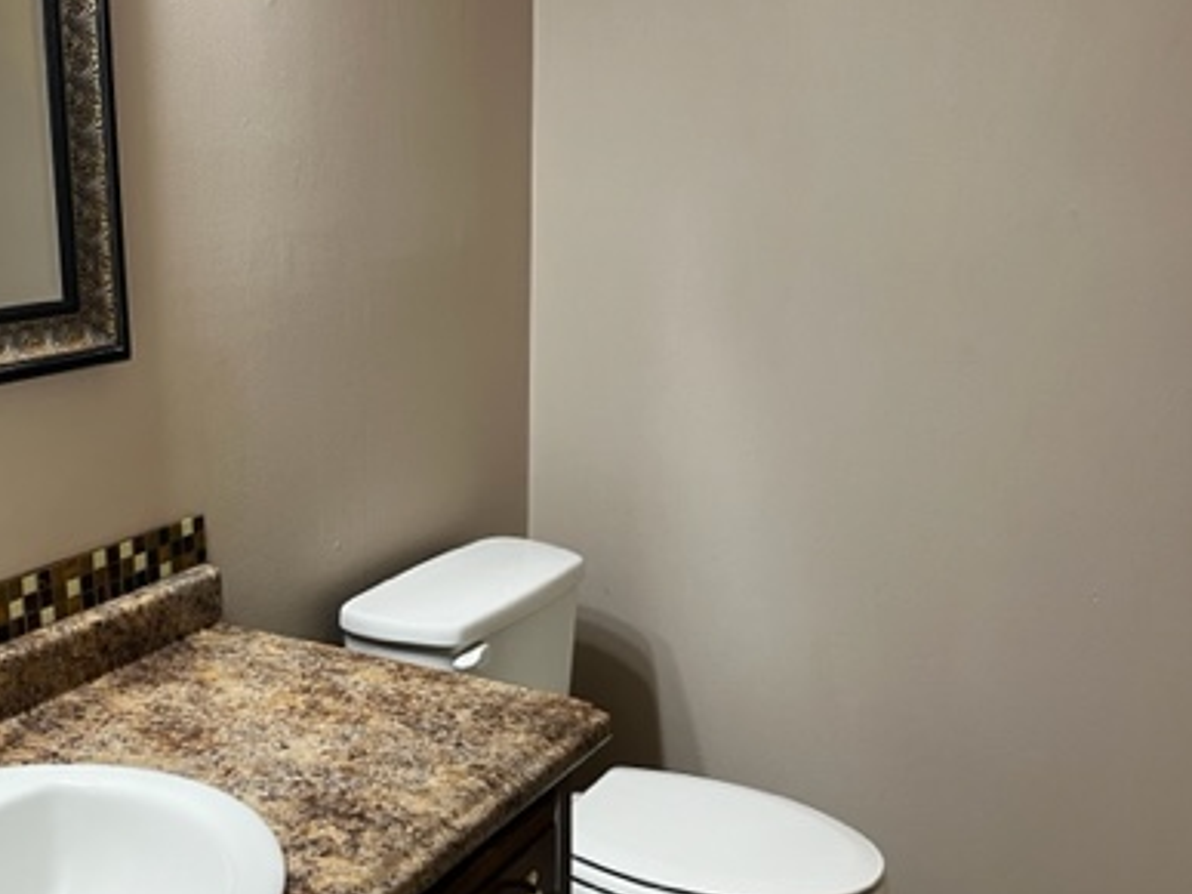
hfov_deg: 43.1
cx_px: 367
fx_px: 1480
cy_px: 533
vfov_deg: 33.5
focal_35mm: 43
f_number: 1.5
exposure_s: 1/60
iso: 100
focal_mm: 5.7
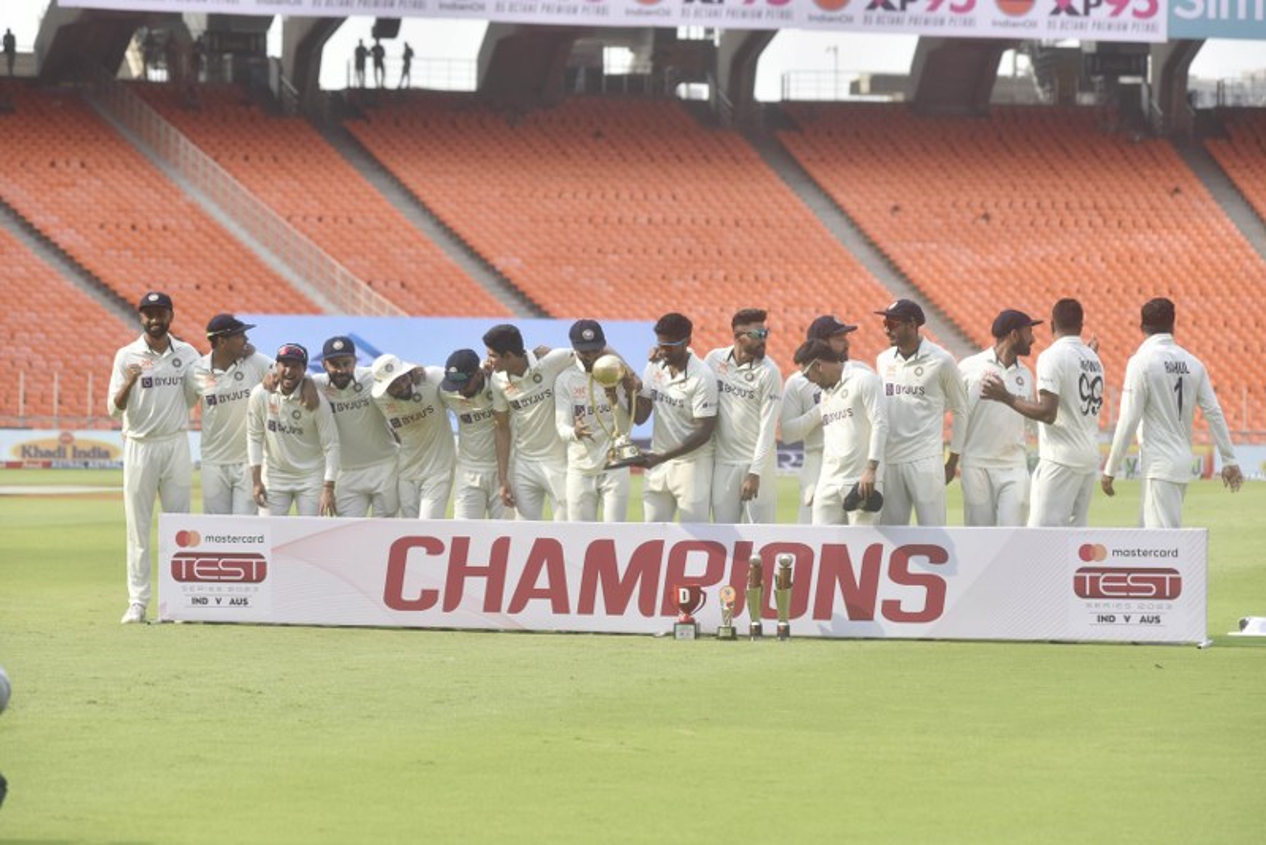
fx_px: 4749
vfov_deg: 10.2
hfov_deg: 15.2
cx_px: 633
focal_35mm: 135
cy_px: 422
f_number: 5.6
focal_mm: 135
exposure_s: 1/1500
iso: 500
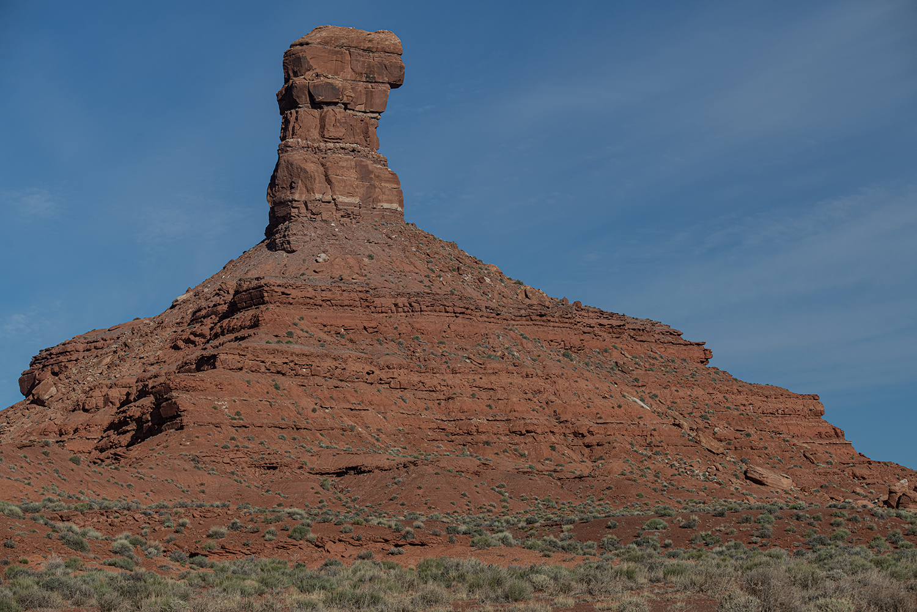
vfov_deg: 13.7
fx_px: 2547
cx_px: 458
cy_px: 306
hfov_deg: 20.4
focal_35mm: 100
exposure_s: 1/250
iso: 100
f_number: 8
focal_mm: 100
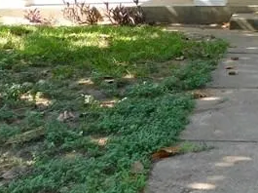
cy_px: -102
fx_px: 662
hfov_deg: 20.7
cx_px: 301
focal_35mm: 89
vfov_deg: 15.2
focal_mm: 4
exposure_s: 1/250
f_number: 3
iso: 125
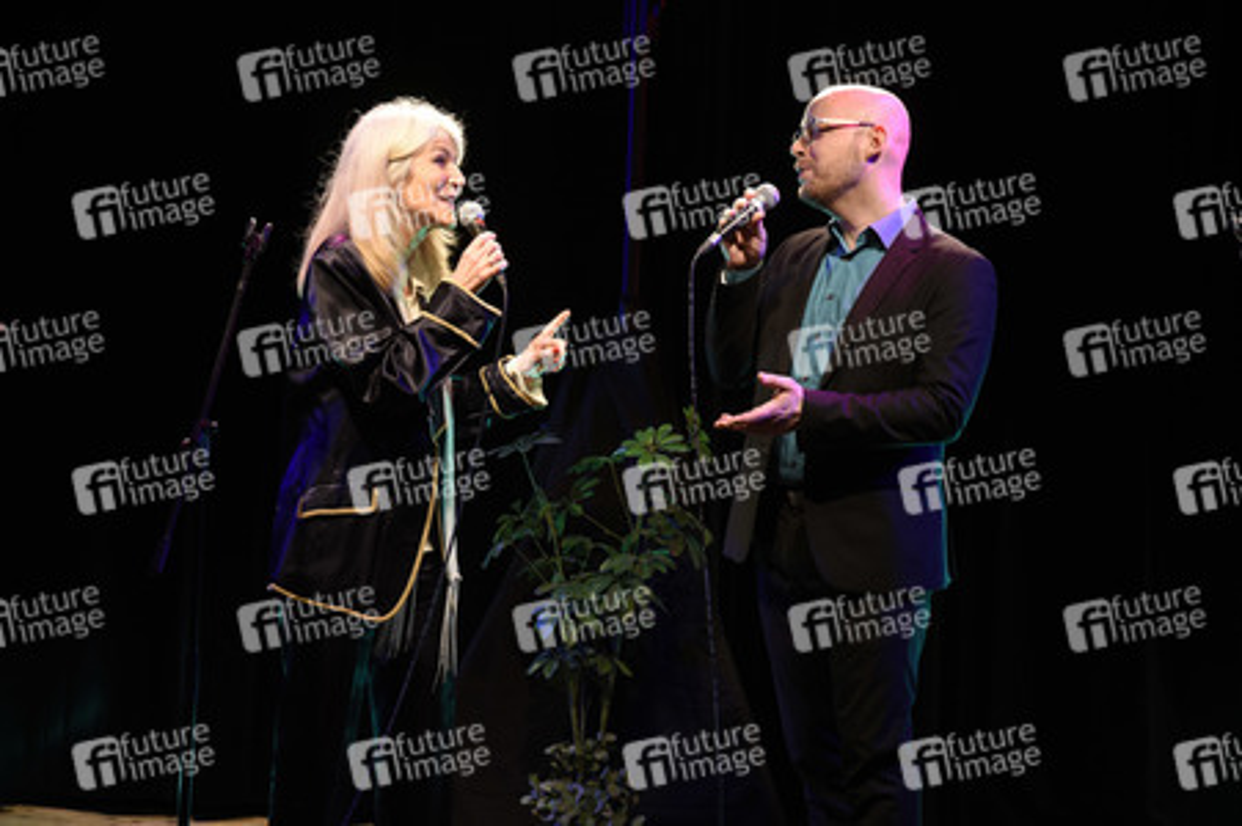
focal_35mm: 120
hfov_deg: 17.1
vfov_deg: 11.4
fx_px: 4137
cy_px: 413
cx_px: 621
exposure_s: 1/100
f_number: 6.3
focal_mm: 120
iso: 640
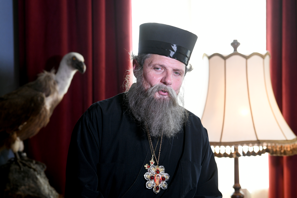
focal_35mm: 125
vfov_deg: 11.0
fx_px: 1031
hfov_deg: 16.4
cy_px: 99
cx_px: 148
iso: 1600
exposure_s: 1/100
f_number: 5.6
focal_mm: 125
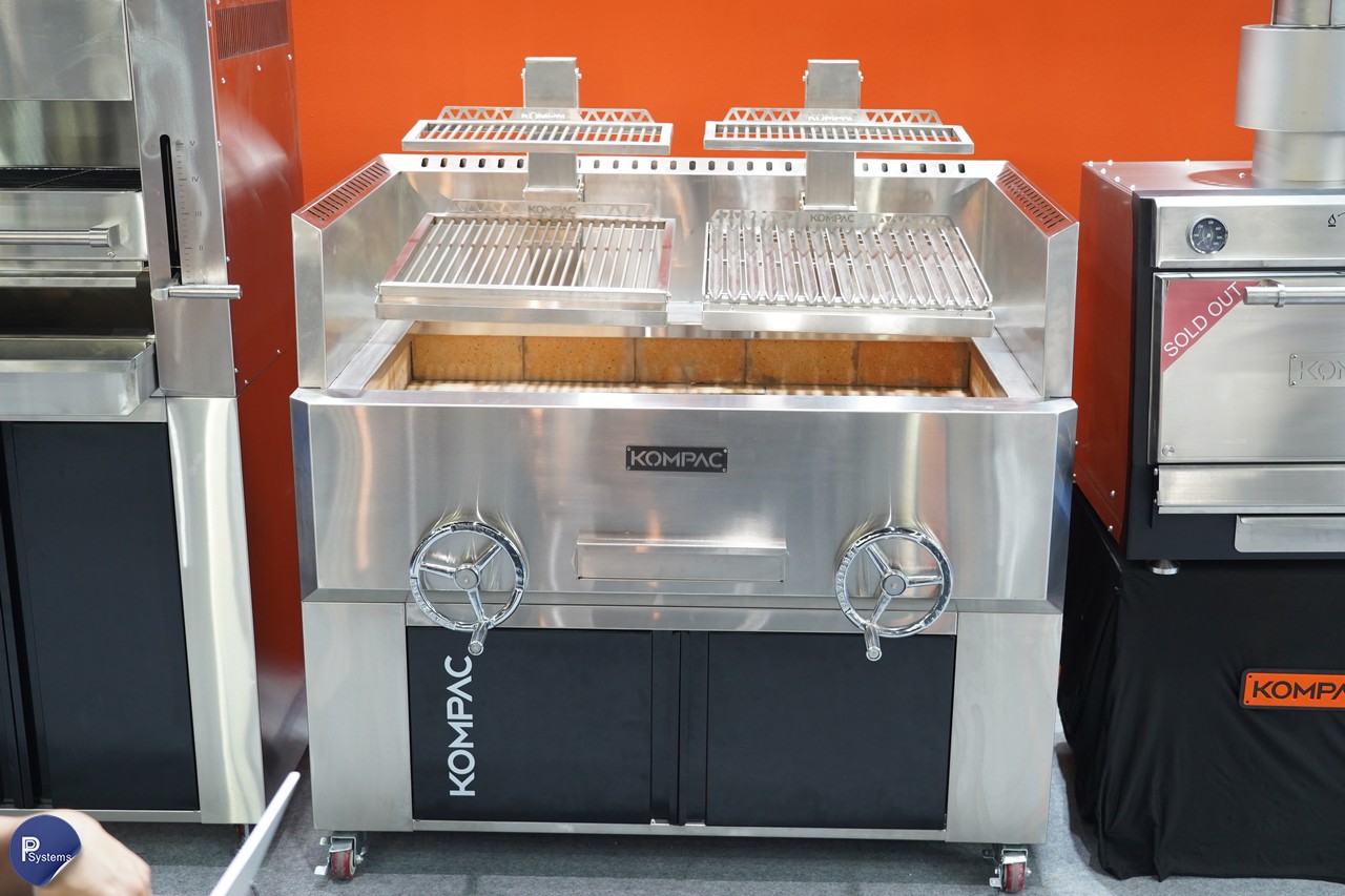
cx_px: 672
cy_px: 448
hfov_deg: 43.6
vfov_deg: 29.9
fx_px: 1681
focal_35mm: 45
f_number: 4
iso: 1600
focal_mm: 45
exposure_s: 1/50
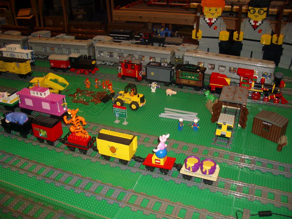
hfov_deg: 52.6
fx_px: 295
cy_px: 110
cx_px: 146
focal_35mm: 35
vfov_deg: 40.7
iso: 100
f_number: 2.6
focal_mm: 5.8
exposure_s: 1/60
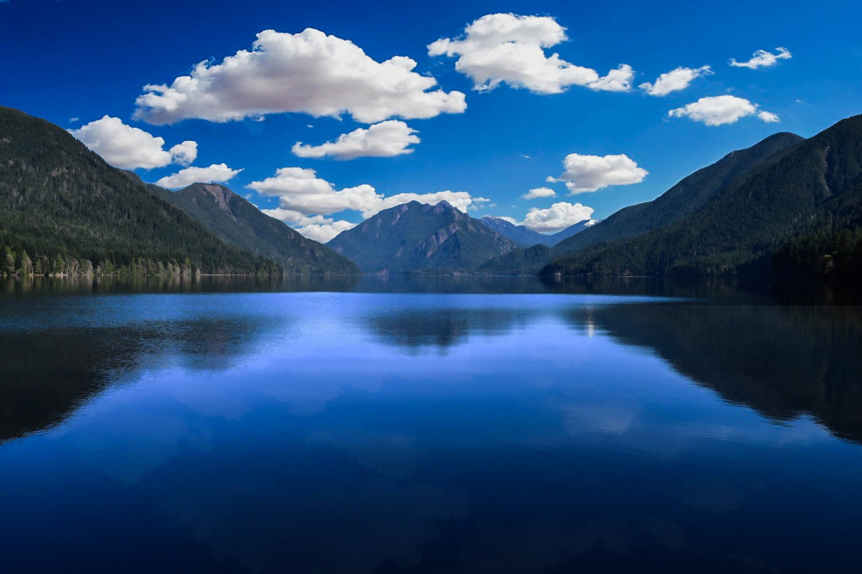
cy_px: 287
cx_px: 431
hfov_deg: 67.4
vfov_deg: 47.9
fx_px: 646
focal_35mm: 27
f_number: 10
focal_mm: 18
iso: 200
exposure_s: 1/400
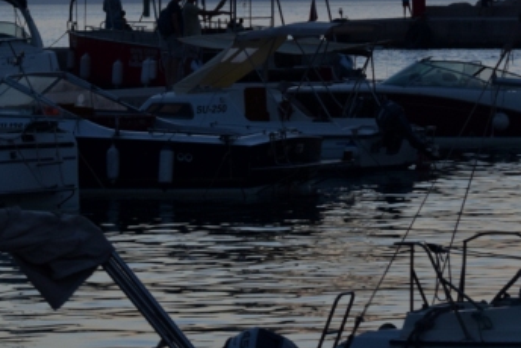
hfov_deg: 8.4
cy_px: -52
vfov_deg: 5.6
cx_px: 409
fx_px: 3556
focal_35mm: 245
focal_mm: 55
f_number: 5.6
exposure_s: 1/125
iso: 500
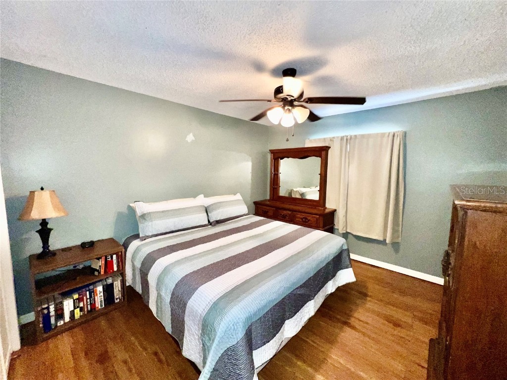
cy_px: 190
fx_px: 190
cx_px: 254
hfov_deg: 106.2
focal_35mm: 13
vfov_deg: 89.9
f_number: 1.8
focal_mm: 1.57
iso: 125
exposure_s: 1/60
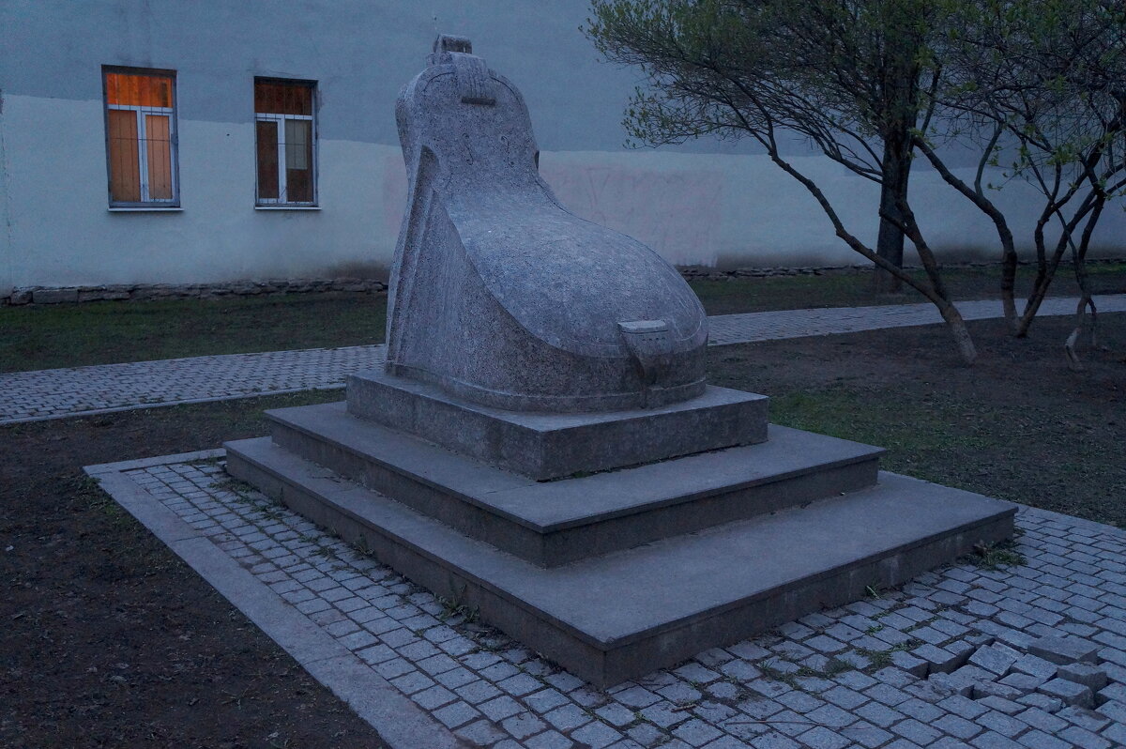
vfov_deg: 41.6
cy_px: 374
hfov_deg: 59.5
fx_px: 984
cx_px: 563
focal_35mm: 32
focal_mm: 21
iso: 2500
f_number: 4
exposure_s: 1/60
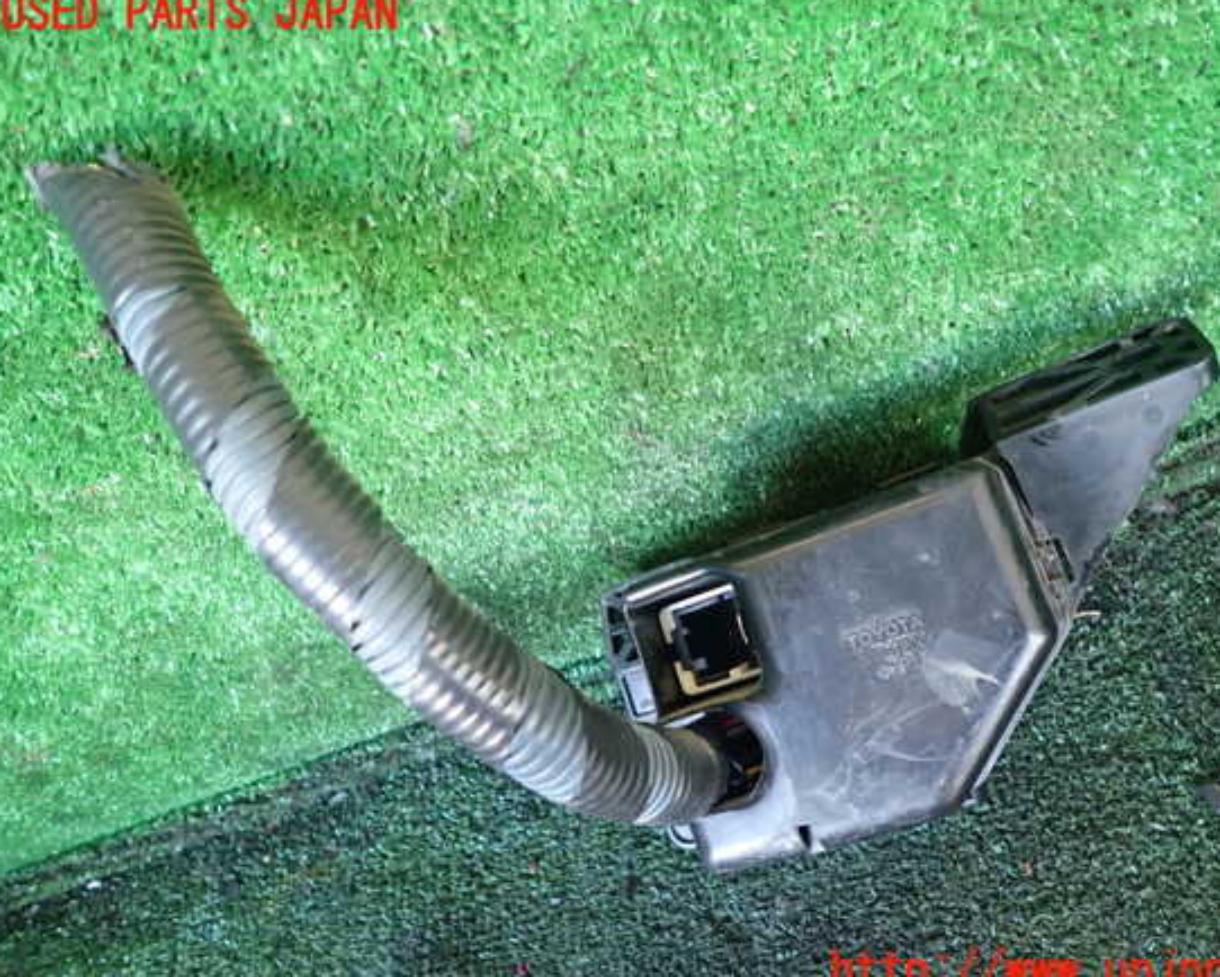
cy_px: 493
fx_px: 975
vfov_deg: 53.2
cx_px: 664
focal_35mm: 27
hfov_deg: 63.9
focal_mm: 4.5
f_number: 2
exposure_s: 1/30
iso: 320
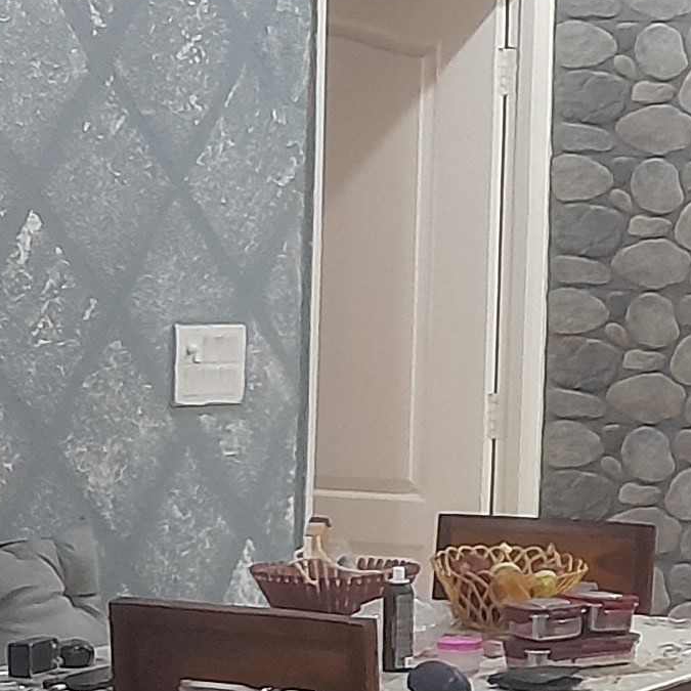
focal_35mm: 131
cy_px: 326
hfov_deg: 12.6
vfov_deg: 13.3
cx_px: 1040
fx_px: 2959
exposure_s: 1/50
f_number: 2
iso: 400
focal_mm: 4.6
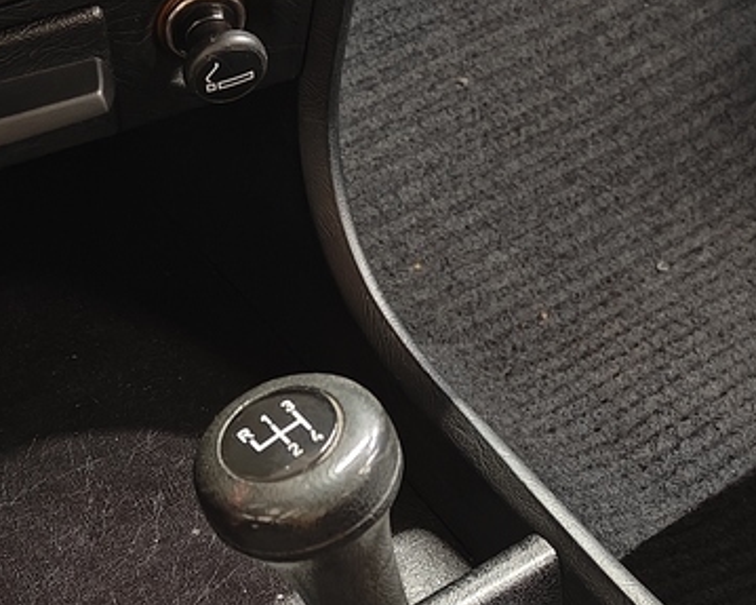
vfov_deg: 16.1
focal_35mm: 94
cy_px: 573
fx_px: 2103
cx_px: 512
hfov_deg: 20.3
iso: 1250
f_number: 1.8
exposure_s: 1/22
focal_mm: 5.59
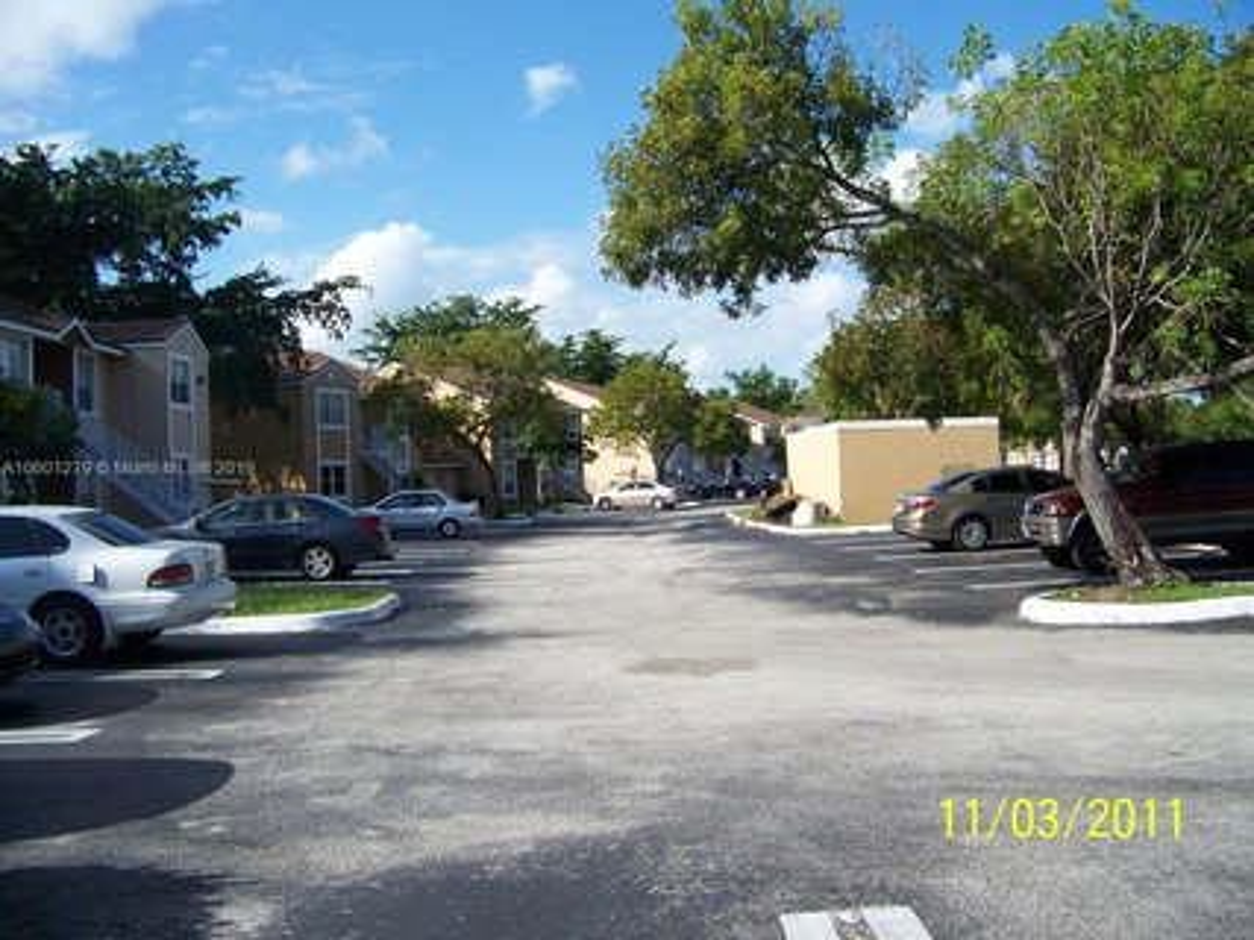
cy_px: 470
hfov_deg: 51.4
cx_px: 627
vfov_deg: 39.6
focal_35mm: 36
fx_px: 1304
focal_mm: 5.85
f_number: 2.8
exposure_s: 1/800
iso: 64
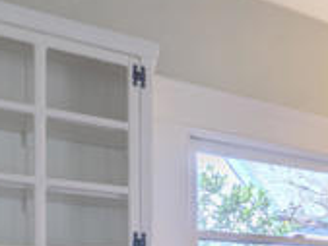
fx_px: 484
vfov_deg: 25.7
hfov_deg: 23.4
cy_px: 293
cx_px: 563
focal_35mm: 51
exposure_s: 1/13
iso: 100
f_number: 8
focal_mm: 14
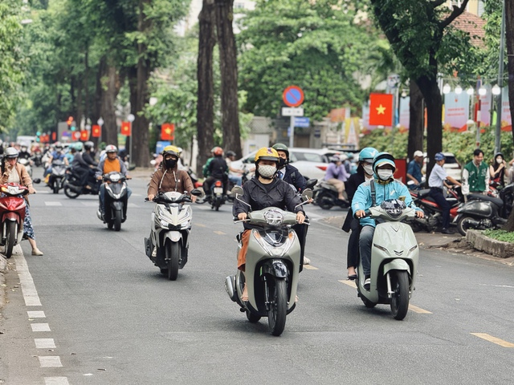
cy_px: 192
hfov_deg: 16.4
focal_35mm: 120
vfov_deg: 12.3
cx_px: 257
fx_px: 1782
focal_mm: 15.66
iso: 50
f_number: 2.8
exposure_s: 1/118
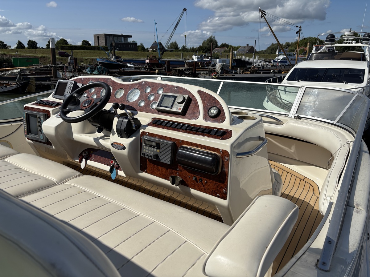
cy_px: 138
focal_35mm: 26
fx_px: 278
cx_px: 185
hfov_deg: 67.3
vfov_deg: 53.1
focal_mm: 5.96
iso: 50
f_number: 1.6
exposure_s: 1/7692
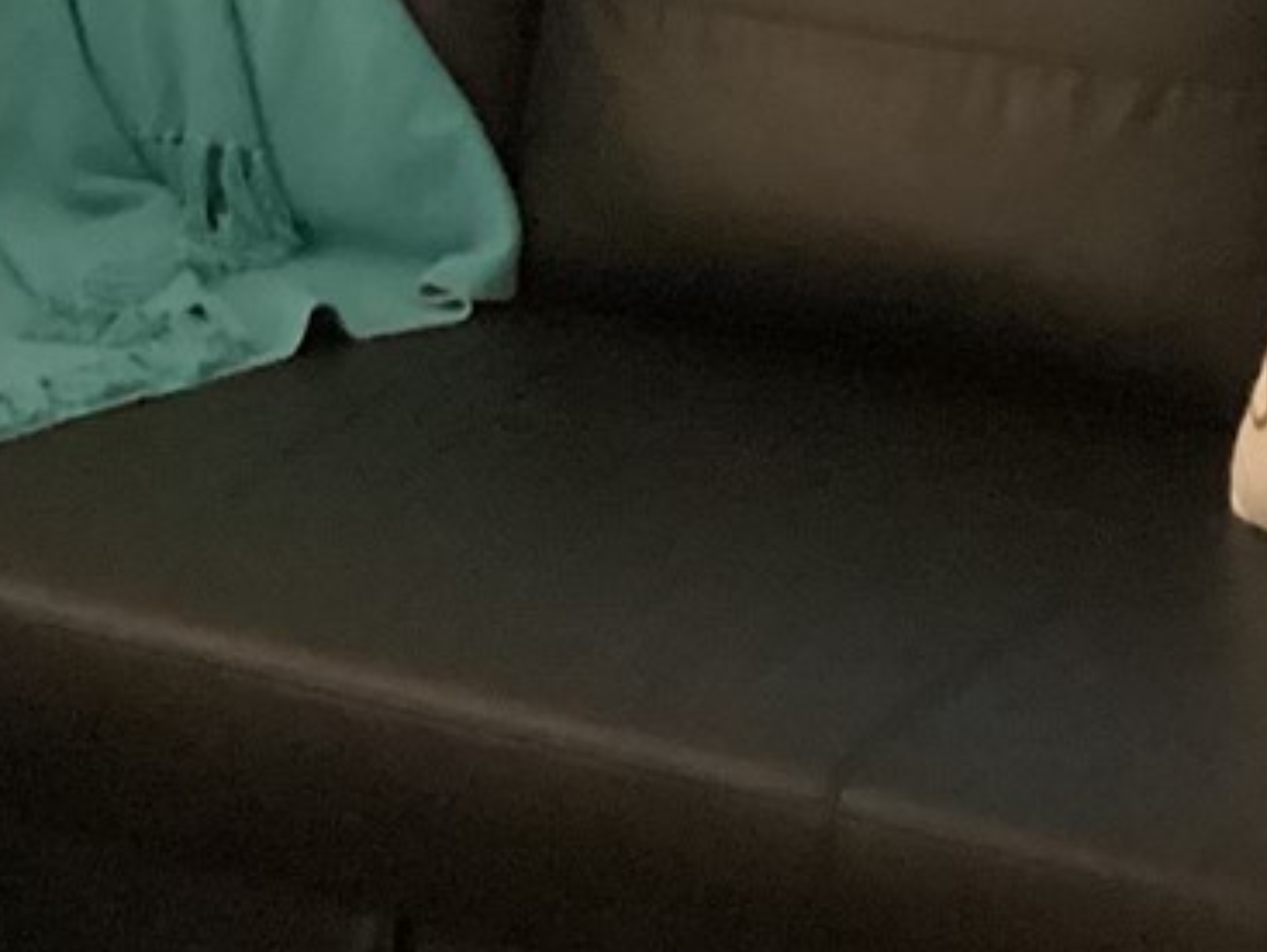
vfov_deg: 10.7
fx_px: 4946
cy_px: -338
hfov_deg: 14.6
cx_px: 566
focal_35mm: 135
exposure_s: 1/24
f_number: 2.4
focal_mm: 3.3
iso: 640
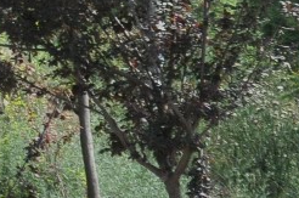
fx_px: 2586
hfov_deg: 6.2
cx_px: -543
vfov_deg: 4.3
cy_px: -145
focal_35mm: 312
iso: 800
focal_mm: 32
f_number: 4.2
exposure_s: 1/4000
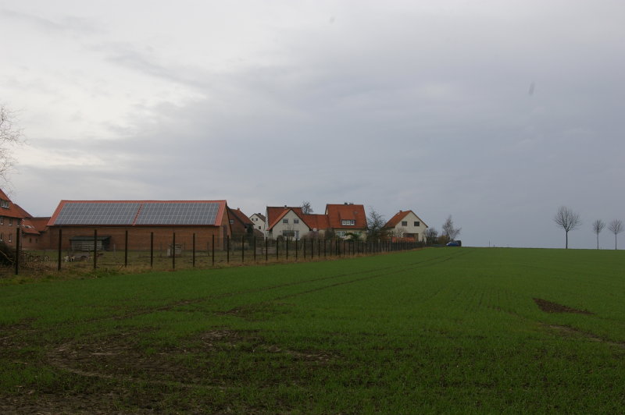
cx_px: 312
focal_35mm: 50
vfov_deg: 27.2
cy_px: 208
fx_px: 859
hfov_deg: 40.0
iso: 200
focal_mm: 33
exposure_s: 1/125
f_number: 13
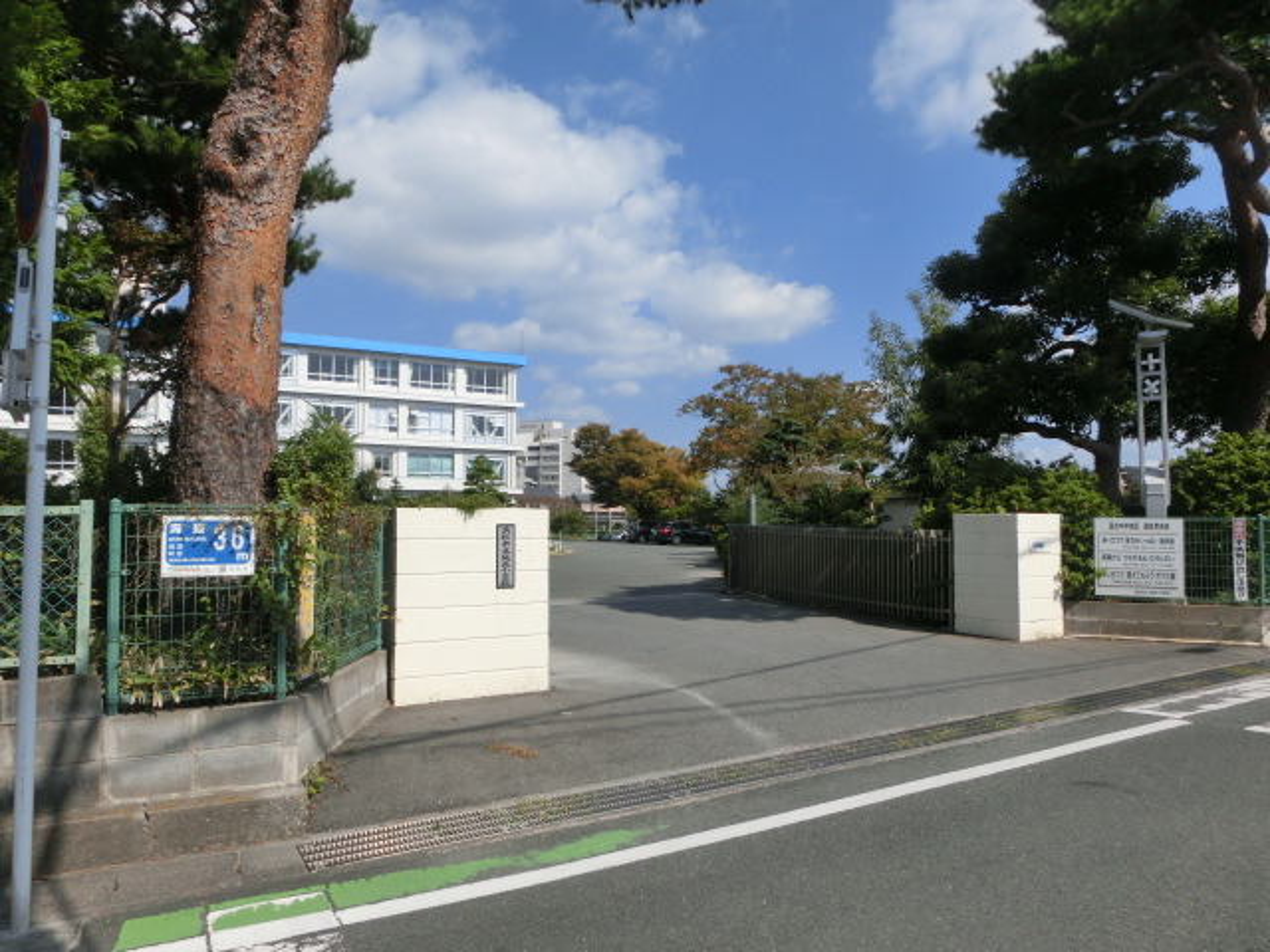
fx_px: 881
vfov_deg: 56.8
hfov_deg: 71.6
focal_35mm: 24
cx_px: 635
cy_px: 476
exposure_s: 1/250
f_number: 7.9
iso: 80
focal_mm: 4.24
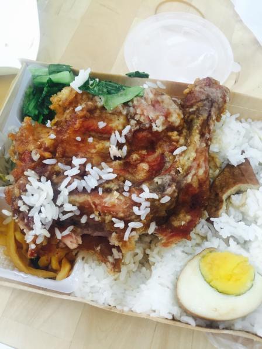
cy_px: 174
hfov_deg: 48.2
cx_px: 131
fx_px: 293
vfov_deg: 61.6
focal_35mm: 29
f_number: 2.2
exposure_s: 1/33
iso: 32
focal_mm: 4.15
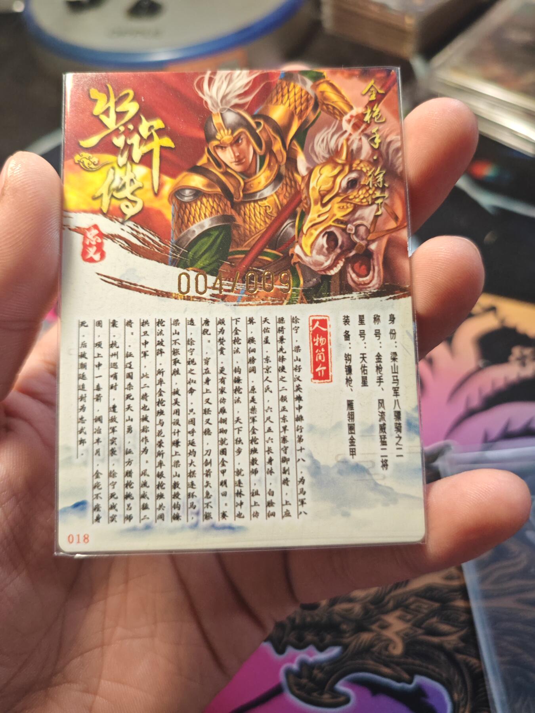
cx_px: 268
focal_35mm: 26
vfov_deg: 67.3
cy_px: 356
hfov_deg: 53.1
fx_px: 536
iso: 250
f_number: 1.6
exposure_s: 1/110
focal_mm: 5.4
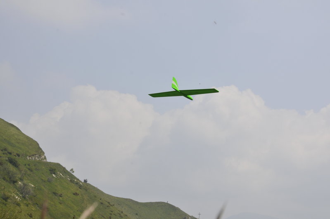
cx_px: 165
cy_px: 110
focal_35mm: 69
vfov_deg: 19.7
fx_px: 632
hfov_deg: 29.3
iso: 400
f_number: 13
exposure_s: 1/640
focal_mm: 46
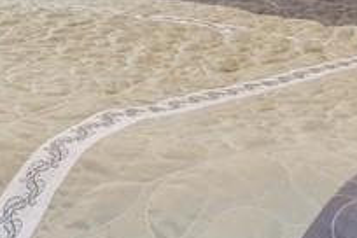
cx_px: -72
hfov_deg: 17.7
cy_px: -133
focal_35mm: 110
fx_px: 1091
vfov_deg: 11.8
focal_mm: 14
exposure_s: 1/5
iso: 400
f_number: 11
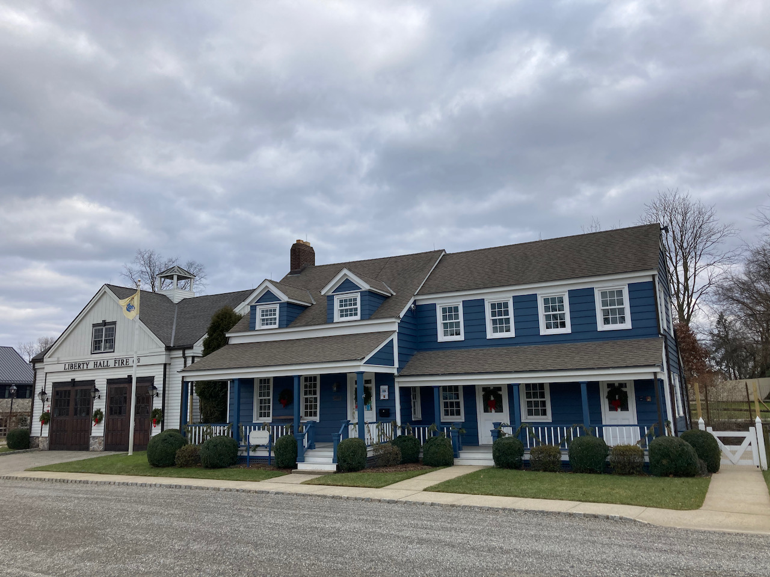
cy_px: 288
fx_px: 623
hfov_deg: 63.4
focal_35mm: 28
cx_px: 385
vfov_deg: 49.7
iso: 20
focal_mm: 3.99
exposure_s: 1/1000
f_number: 1.8
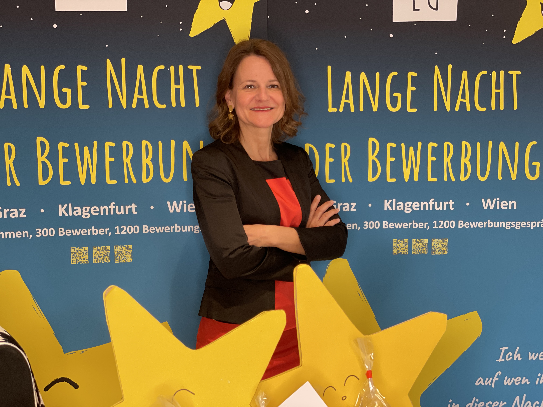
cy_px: 204
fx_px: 816
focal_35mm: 52
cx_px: 272
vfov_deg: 28.0
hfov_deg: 36.8
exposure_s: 1/33
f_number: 2
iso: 160
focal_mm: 6
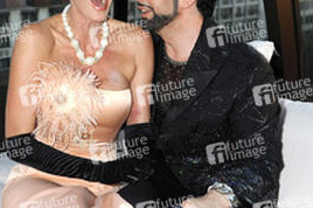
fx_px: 643
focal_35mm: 74
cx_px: 135
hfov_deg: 27.3
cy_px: 63
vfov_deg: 18.3
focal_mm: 44
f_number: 5.6
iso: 640
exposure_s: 1/160
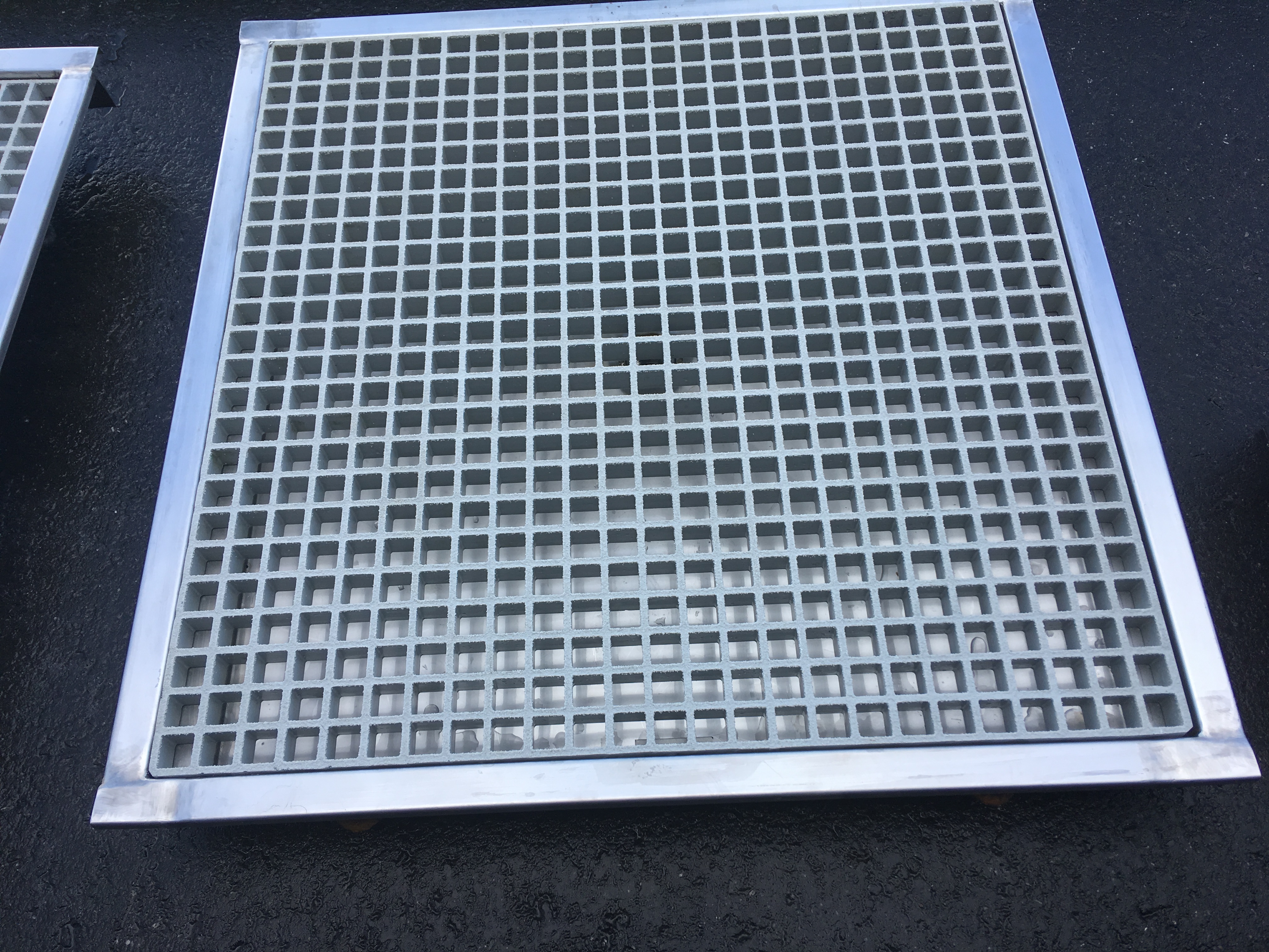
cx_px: 634
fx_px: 1063
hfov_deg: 61.7
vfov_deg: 48.2
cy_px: 476
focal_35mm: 29
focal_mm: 4.15
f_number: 2.2
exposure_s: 1/538
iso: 25
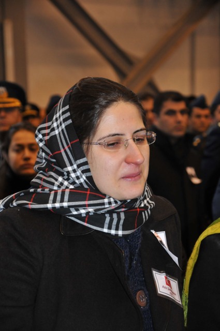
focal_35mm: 112
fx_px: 1034
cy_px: 166
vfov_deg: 18.2
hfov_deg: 12.1
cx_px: 110
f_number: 5.3
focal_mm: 75
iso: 800
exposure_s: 1/60
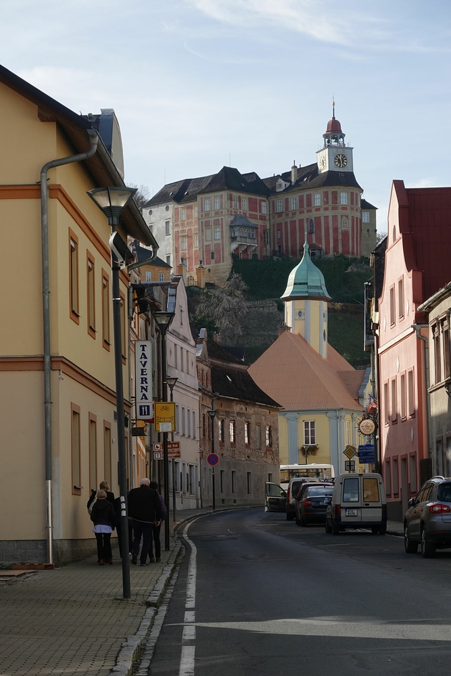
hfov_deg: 12.3
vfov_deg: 18.4
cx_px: 226
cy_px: 338
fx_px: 2085
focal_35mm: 111
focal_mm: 40.37
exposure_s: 1/250
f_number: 8
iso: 125
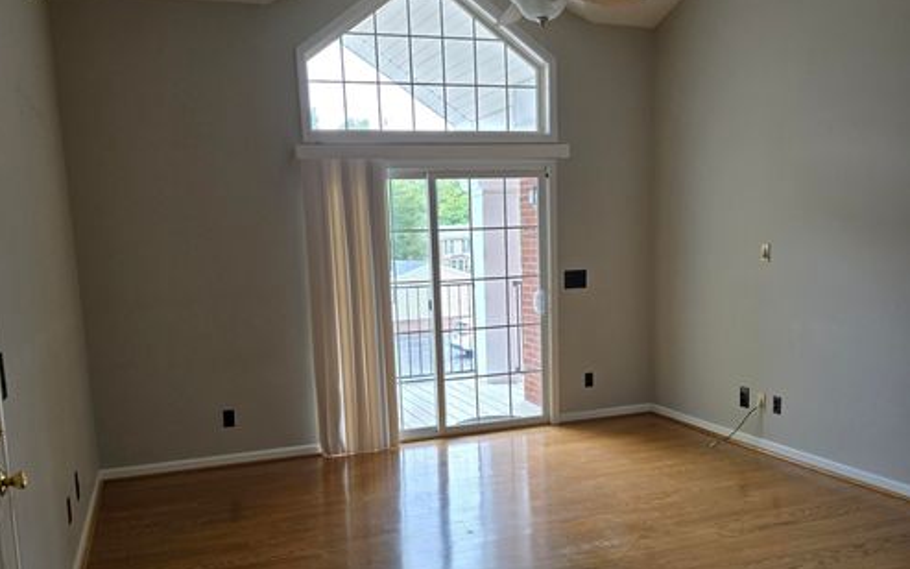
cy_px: 369
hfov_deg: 58.1
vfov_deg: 38.0
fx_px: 818
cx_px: 452
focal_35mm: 33
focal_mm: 6.3
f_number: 1.7
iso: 80
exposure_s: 1/180
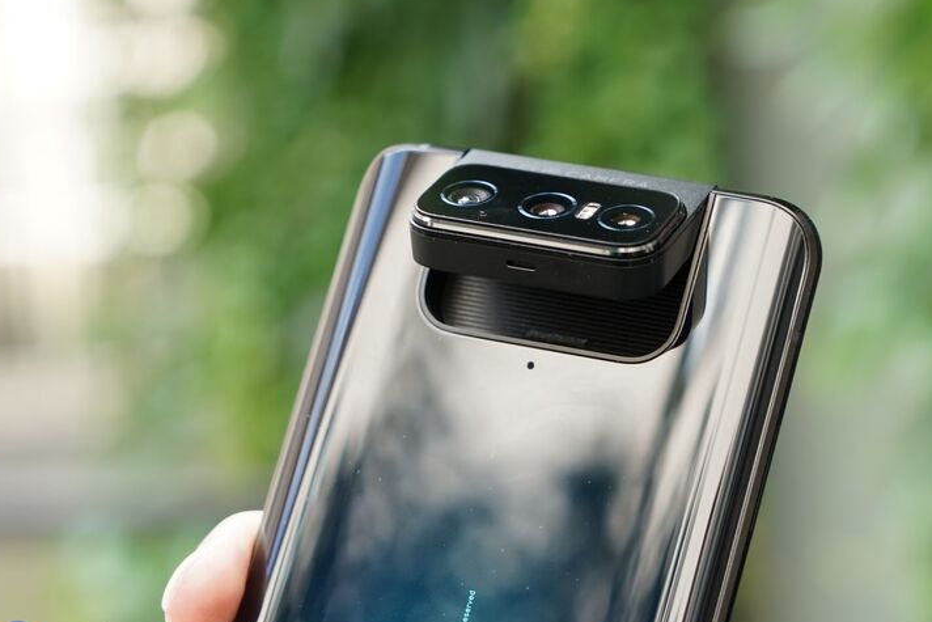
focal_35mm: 57
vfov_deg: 23.8
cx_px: 526
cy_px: 312
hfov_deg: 35.0
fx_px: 1476
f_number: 4
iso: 250
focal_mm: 49
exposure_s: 1/200
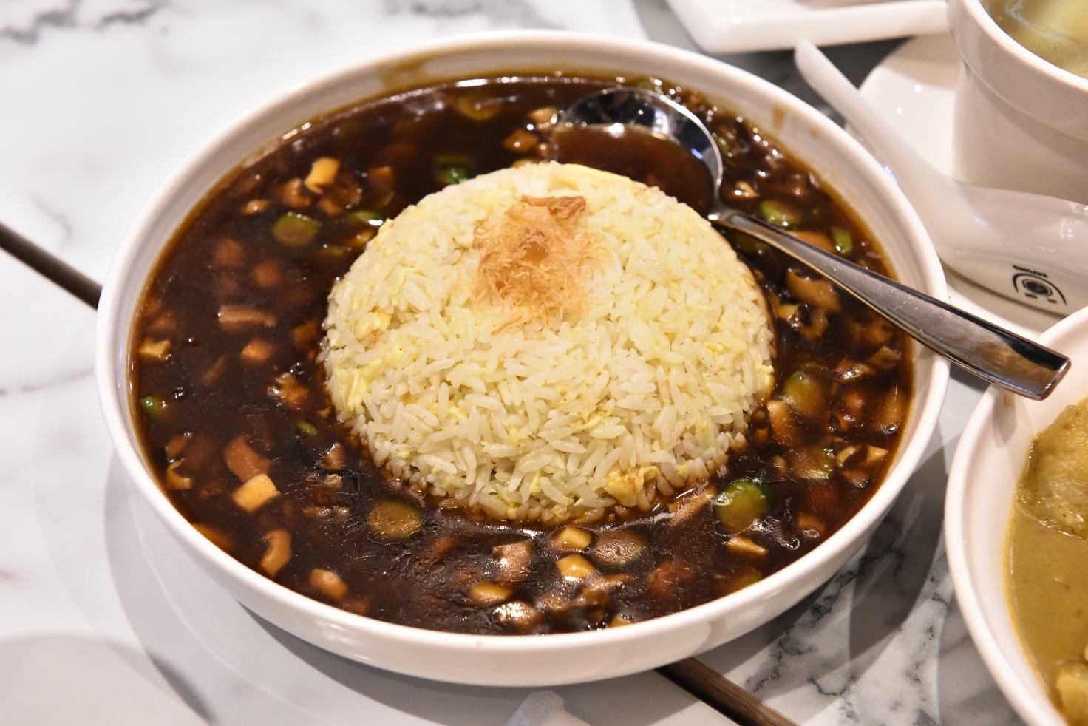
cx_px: 544
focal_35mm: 70
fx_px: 2116
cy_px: 363
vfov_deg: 19.5
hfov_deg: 28.8
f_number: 8
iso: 6400
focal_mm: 70
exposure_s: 1/125
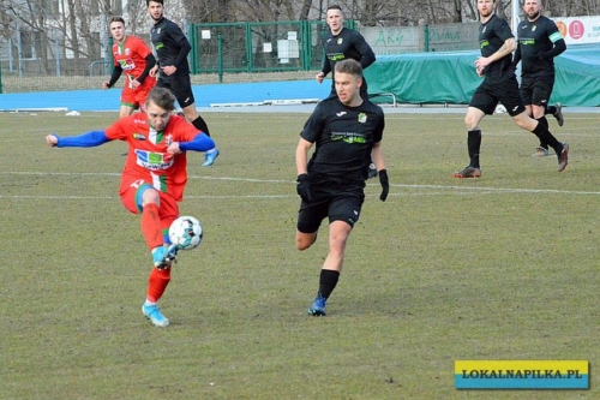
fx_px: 5248
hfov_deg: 6.5
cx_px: 300
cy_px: 200
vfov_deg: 4.4
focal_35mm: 315
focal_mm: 210
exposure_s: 1/4000
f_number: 11
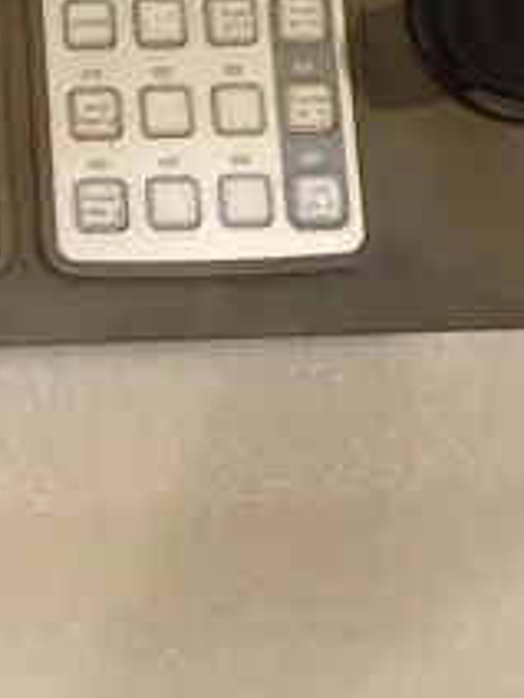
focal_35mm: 73
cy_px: 202
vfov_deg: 26.4
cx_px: -218
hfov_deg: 18.3
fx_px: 1473
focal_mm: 4.5
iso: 200
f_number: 2
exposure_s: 1/50
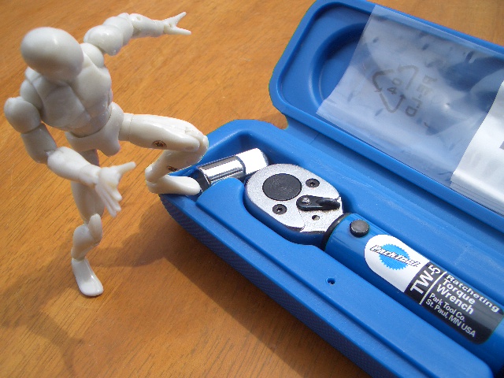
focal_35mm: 35
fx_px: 510
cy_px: 189
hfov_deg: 52.6
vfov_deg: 40.7
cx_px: 252
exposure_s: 1/200
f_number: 4.3
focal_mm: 5.8
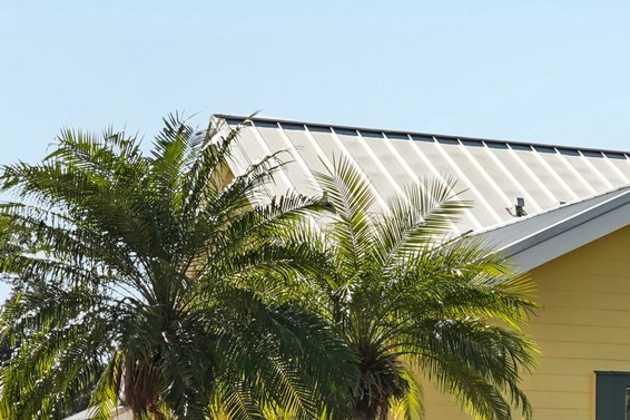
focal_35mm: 125
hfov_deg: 15.3
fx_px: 2183
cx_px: 918
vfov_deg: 10.8
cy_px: 475
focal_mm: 34.5
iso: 400
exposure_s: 1/800
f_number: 8
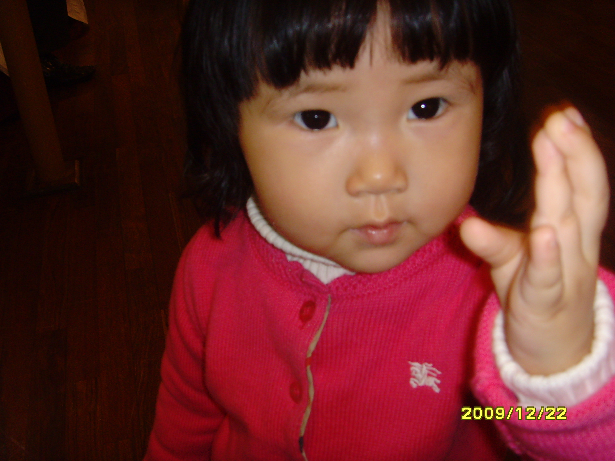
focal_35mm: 39
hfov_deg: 47.9
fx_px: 693
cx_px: 308
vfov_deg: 36.8
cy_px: 230
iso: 200
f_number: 3.5
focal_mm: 6.6
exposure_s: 1/45
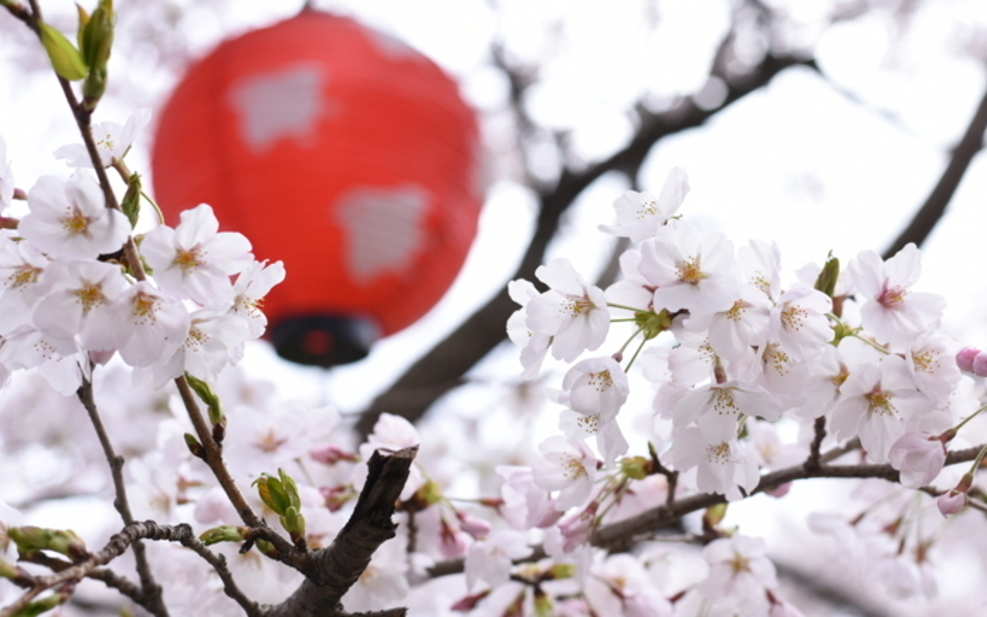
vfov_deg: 17.4
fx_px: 2017
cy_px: 306
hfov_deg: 27.2
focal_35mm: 75
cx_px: 703
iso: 640
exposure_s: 1/2000
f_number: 4.5
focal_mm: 50
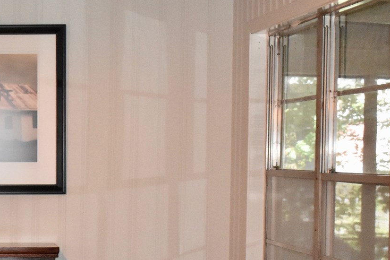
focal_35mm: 122
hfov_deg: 16.1
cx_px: -82
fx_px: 1324
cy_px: 225
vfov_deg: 11.1
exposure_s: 1/200
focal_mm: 31
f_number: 4.2
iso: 3200
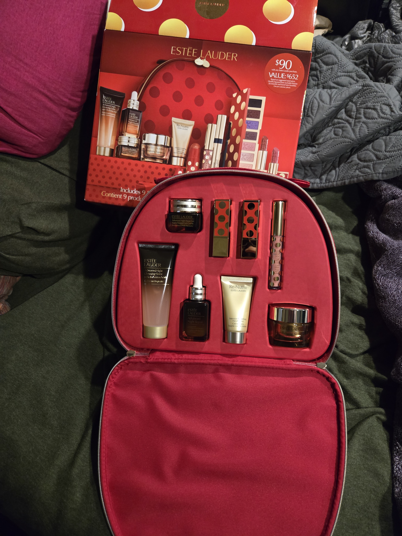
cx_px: 201
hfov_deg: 58.9
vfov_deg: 73.9
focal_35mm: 23
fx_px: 356
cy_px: 268
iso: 1000
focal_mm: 5.4
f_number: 1.8
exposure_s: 1/60
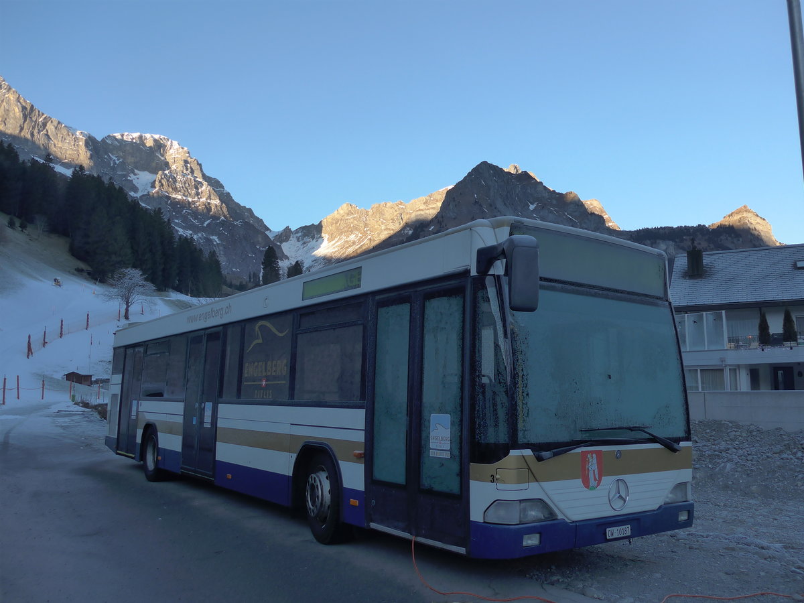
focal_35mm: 29
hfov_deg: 61.7
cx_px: 402
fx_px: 674
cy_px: 302
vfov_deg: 48.2
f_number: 2.5
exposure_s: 1/640
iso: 160
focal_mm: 6
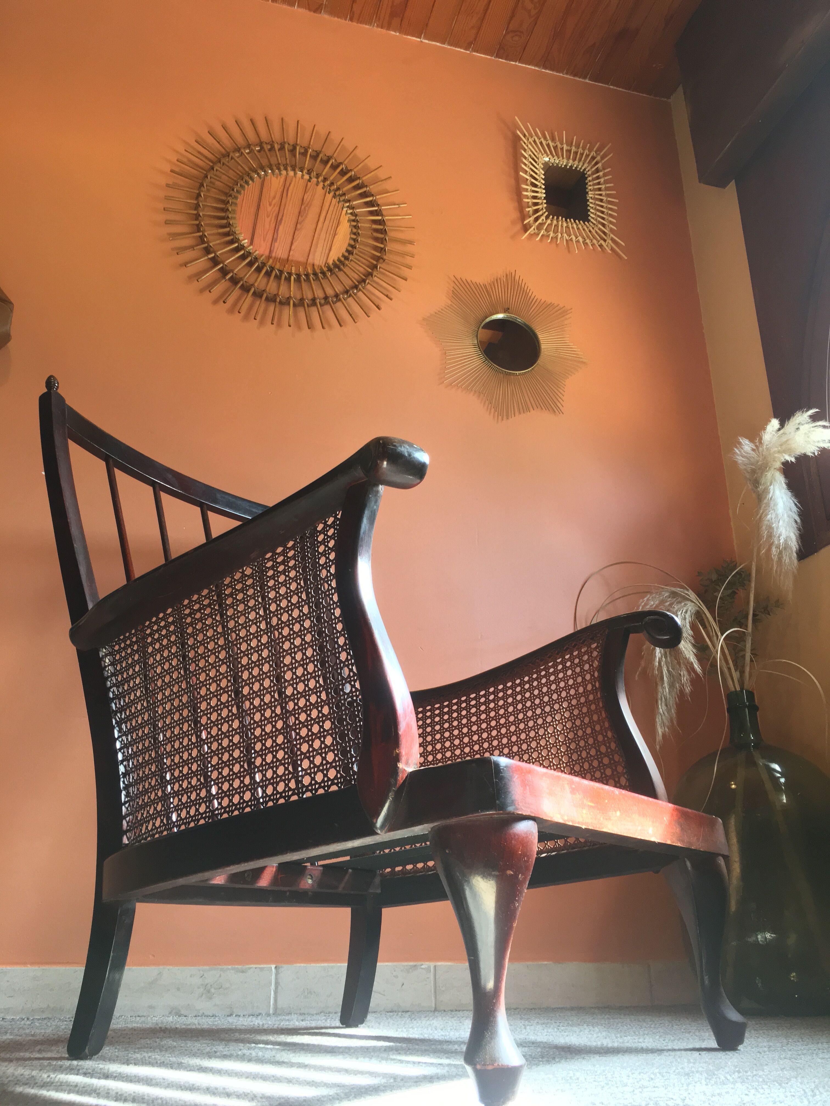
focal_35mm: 29
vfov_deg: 61.7
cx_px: 415
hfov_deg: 48.2
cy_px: 553
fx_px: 927
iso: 100
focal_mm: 4.15
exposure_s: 1/33
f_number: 2.2
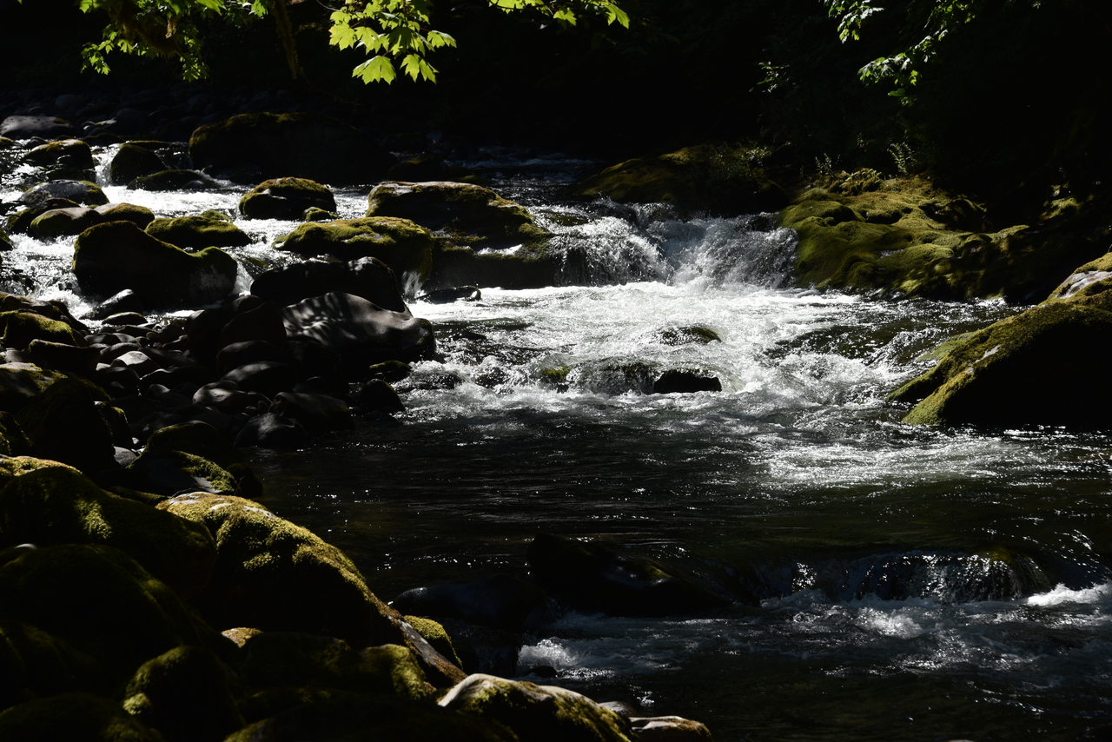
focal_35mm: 135
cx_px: 556
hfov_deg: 15.2
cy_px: 371
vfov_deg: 10.2
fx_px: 4171
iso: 100
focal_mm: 135
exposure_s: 1/320
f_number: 9
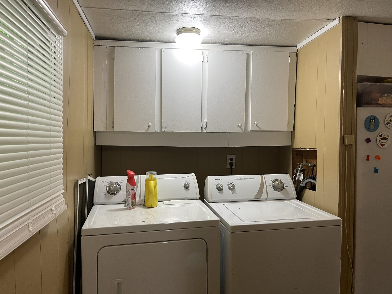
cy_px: 147
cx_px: 196
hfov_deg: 69.4
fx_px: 283
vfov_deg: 54.9
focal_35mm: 25
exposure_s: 1/60
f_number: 1.6
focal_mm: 5.1
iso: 160
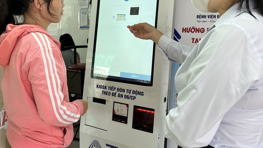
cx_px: 113
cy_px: 40
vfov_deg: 31.5
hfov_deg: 53.8
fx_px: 258
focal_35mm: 37
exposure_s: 1/106
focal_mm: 5.1
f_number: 1.6
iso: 125
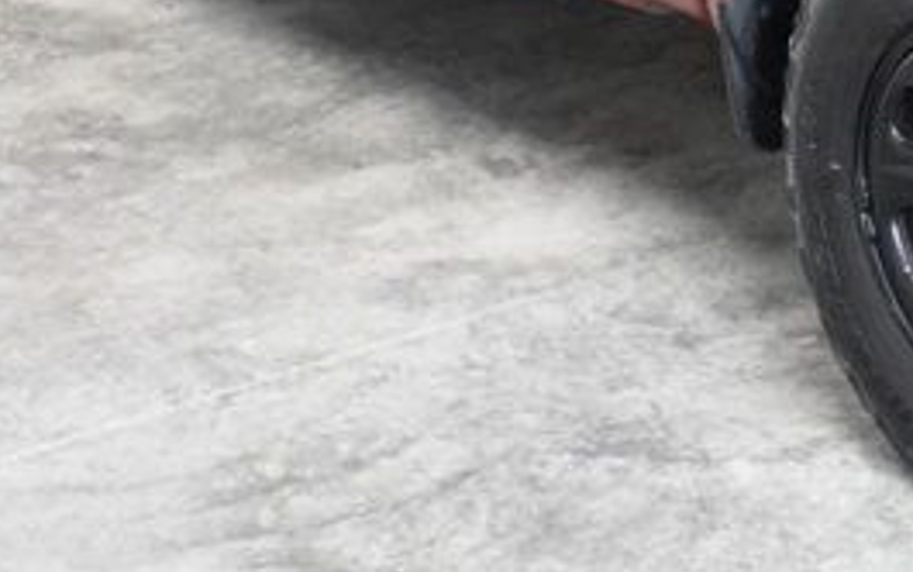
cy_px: -231
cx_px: 1285
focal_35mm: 130
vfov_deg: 9.8
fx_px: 3237
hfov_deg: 15.1
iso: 2500
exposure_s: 1/200
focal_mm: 22
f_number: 7.1
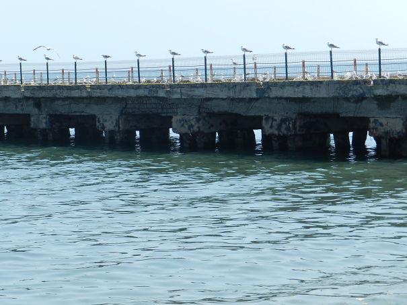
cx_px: 204
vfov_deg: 11.4
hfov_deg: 15.2
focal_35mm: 130
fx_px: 1528
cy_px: 152
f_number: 5
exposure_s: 1/640
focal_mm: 23.1
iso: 160
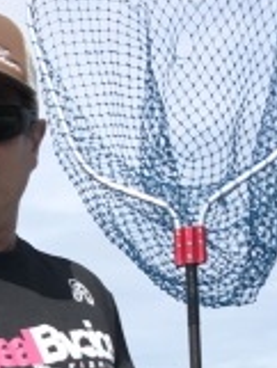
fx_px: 906
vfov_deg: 21.5
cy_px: 432
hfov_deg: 16.7
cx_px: -49
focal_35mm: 85
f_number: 1.8
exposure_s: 1/2817
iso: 20
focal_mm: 3.99
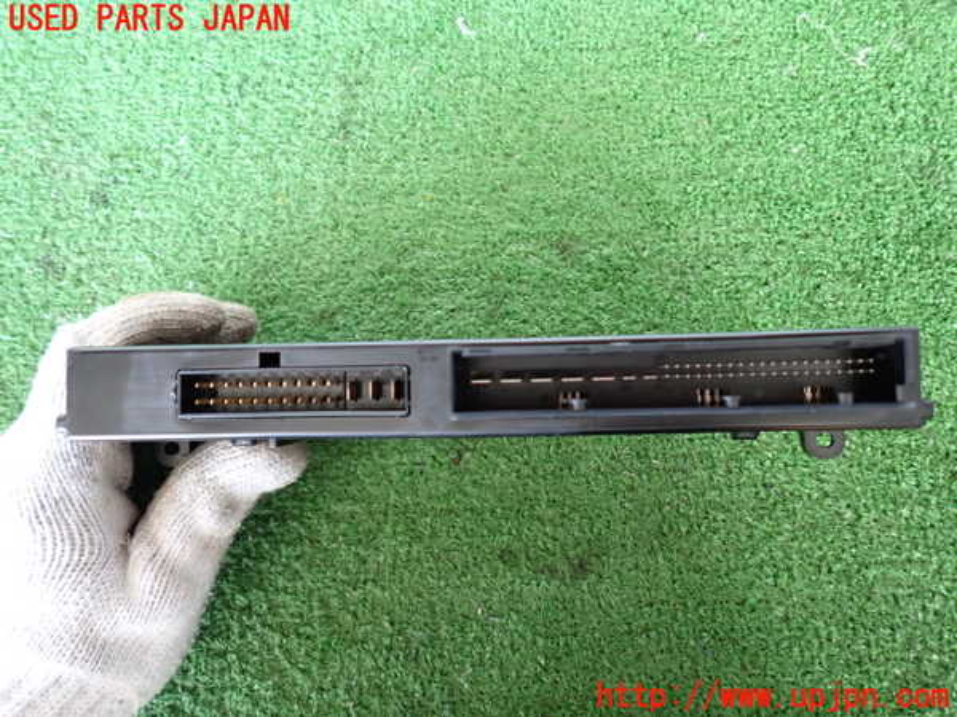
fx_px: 691
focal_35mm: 25
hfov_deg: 69.4
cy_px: 358
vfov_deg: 54.9
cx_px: 478
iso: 320
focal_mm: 4.5
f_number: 2
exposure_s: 1/30
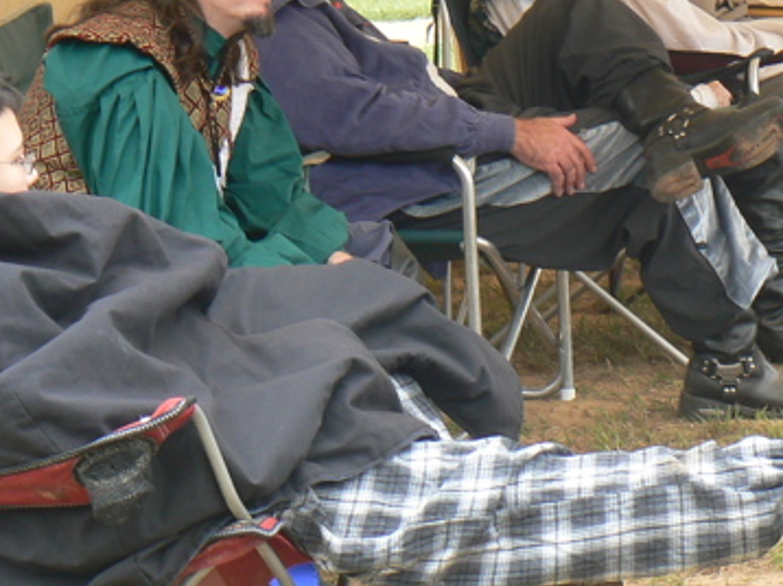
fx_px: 4498
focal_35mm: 199
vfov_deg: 7.4
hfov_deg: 9.9
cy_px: 164
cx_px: 678
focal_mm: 14.9
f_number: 4
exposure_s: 1/100
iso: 80
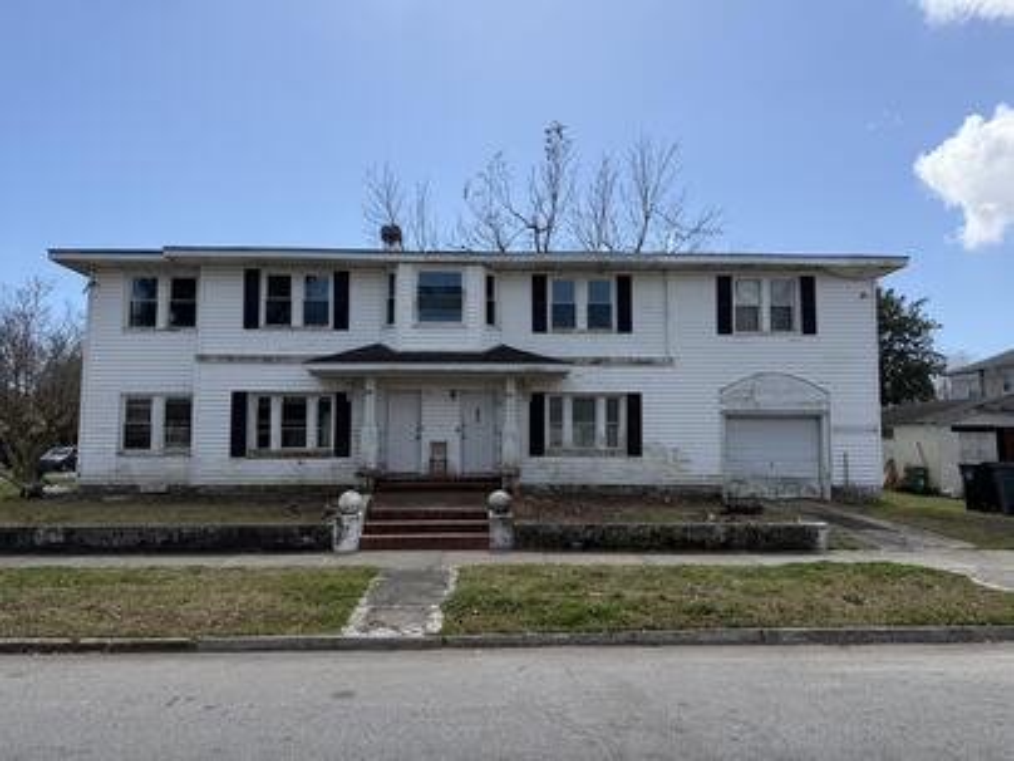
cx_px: 507
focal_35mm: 24
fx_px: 703
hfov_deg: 71.6
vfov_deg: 56.8
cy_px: 380
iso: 80
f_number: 1.78
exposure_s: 1/5714
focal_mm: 6.76
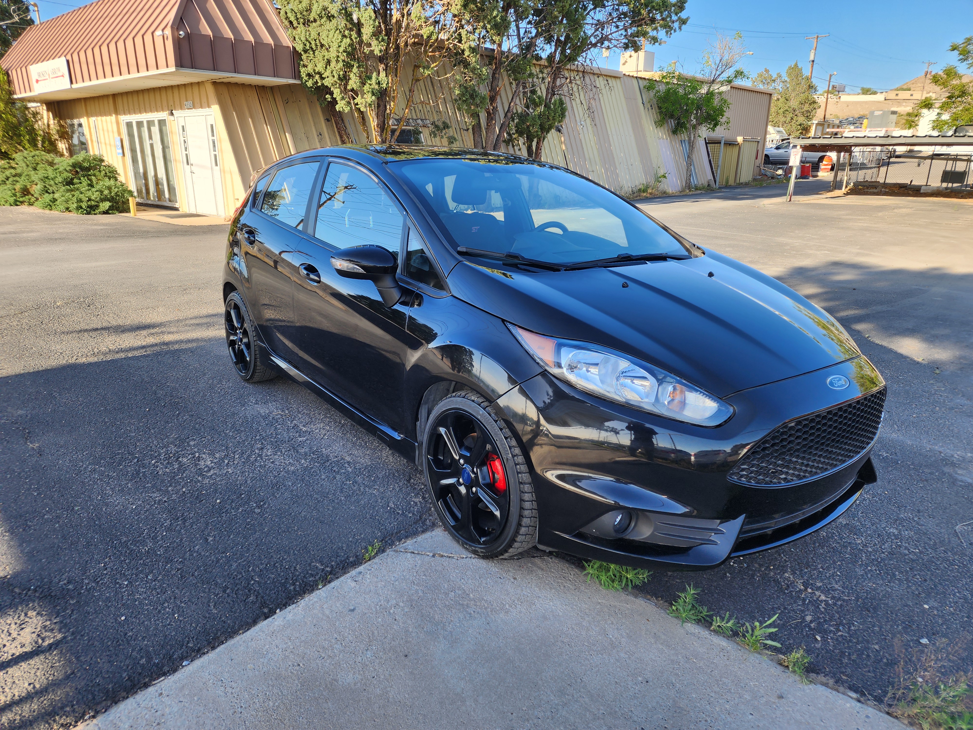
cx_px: 486
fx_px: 646
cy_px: 365
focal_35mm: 23
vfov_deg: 58.9
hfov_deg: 73.9
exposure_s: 1/251
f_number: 1.8
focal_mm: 6.4
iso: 12
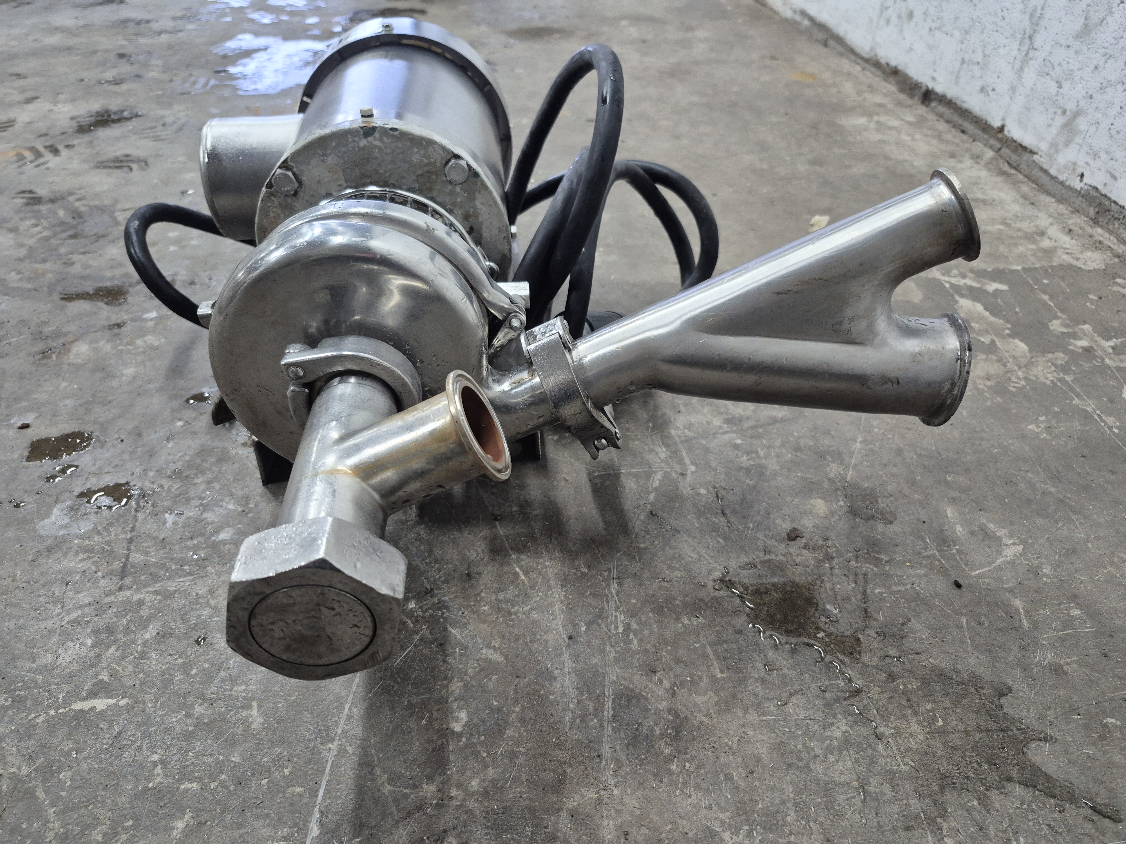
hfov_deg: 73.9
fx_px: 748
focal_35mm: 23
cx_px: 563
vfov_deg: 58.9
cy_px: 422
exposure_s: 1/120
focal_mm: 5.4
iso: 500
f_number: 1.8
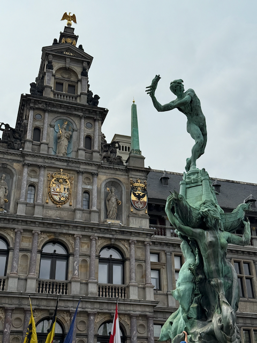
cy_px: 172
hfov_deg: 30.3
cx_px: 128
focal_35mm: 48
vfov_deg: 39.7
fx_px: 475
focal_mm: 6.76
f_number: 1.78
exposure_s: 1/11364
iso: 80
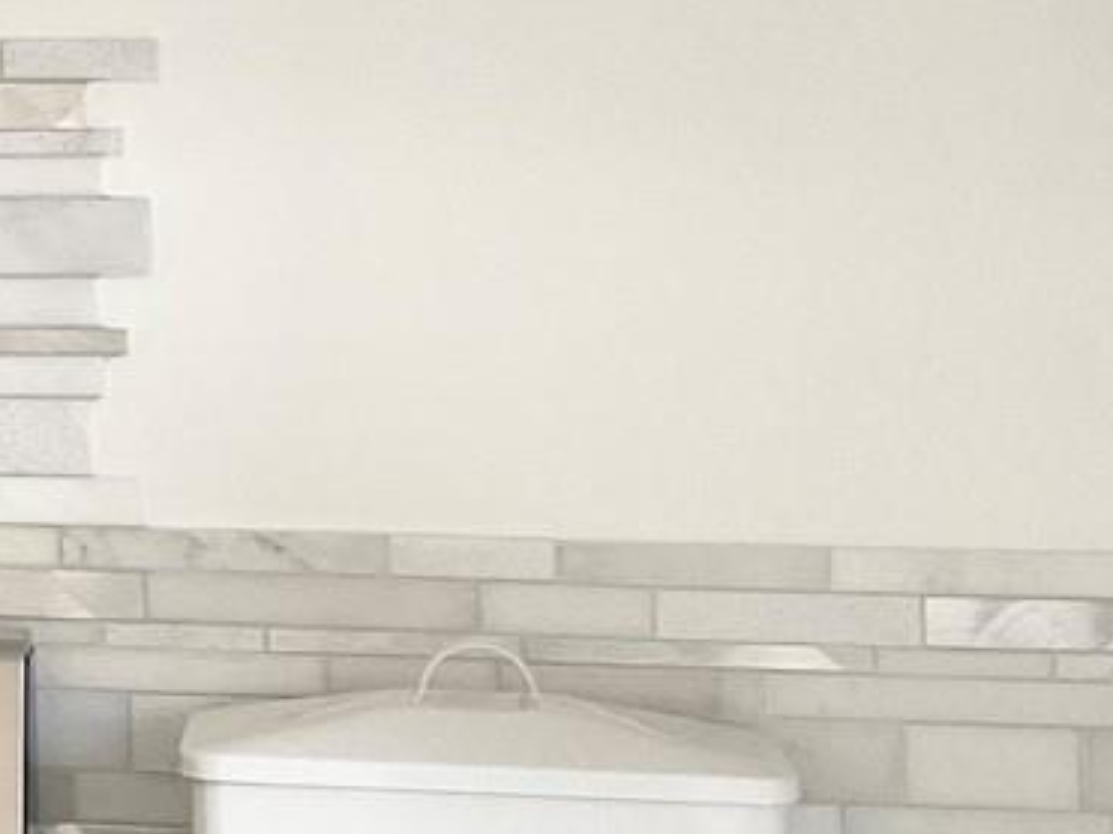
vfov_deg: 11.7
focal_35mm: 125
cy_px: 18
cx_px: -633
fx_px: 4018
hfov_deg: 14.5
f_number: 1.8
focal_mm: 3
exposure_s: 1/109
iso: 64
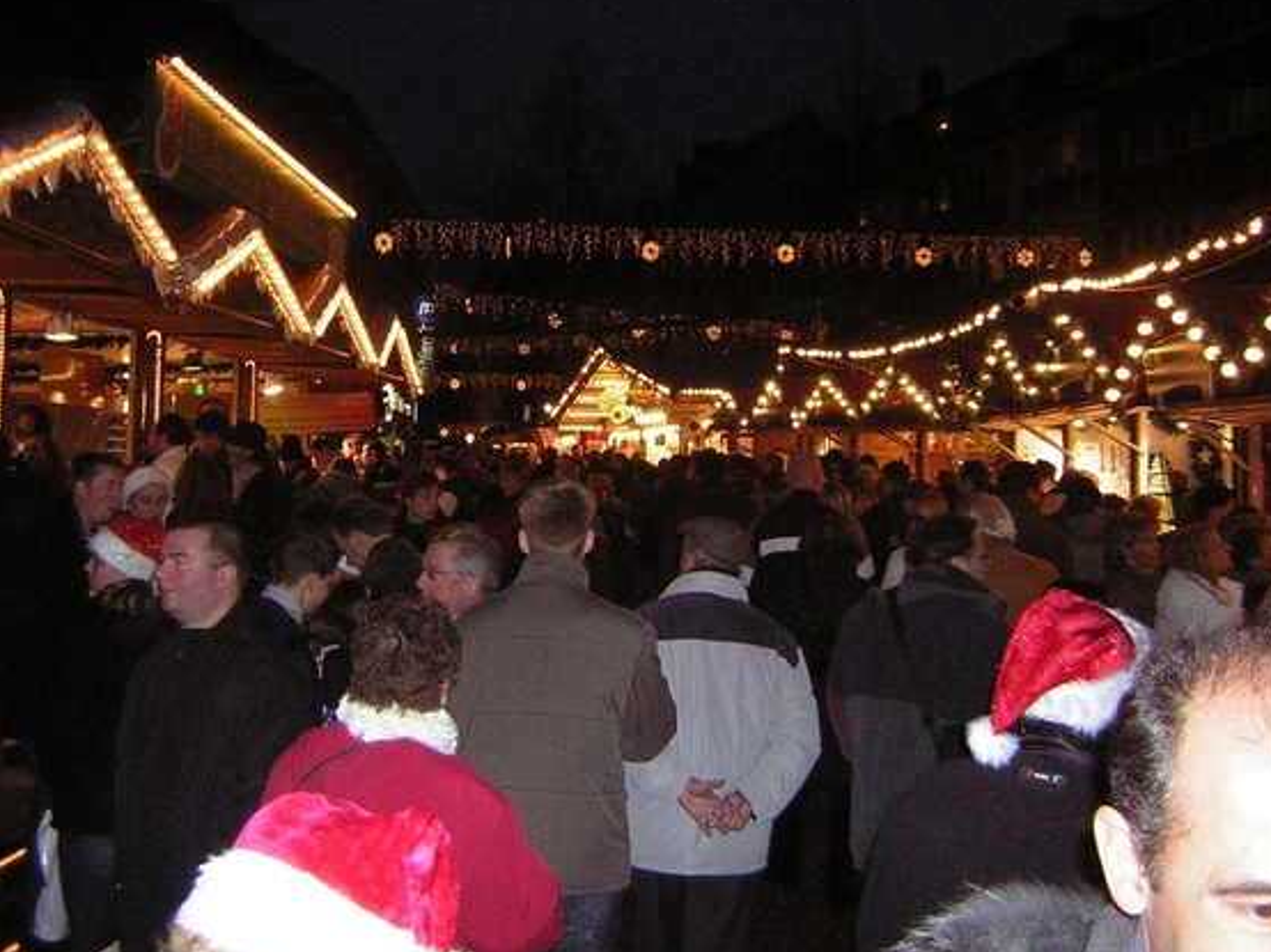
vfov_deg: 36.8
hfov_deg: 47.9
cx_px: 649
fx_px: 1431
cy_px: 463
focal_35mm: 39
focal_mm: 4.7
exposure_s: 1/60.1
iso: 200
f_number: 2.6
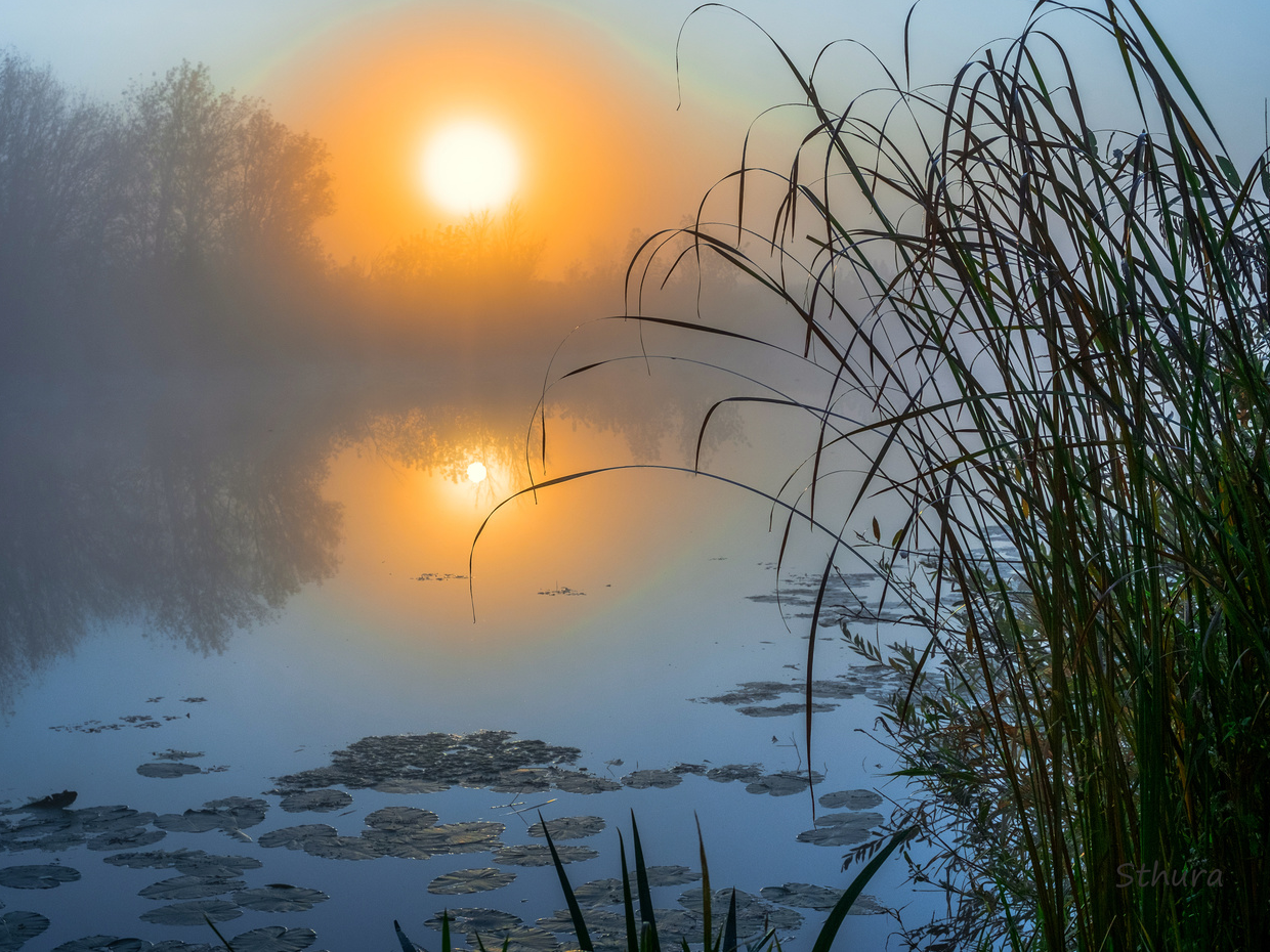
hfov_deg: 37.5
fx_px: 1871
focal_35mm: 51
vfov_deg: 28.6
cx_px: 574
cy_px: 475
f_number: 8
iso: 200
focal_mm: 31.5
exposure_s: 1/1000
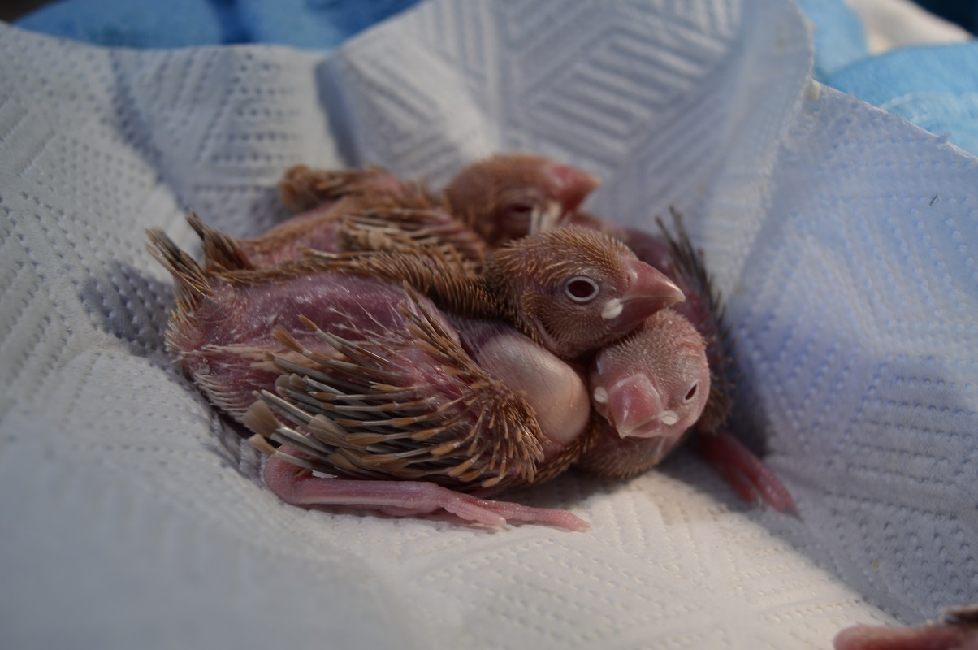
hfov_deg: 37.9
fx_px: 1425
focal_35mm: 52
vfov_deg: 25.7
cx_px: 489
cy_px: 325
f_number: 5.6
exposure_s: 1/6
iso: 100
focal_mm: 35
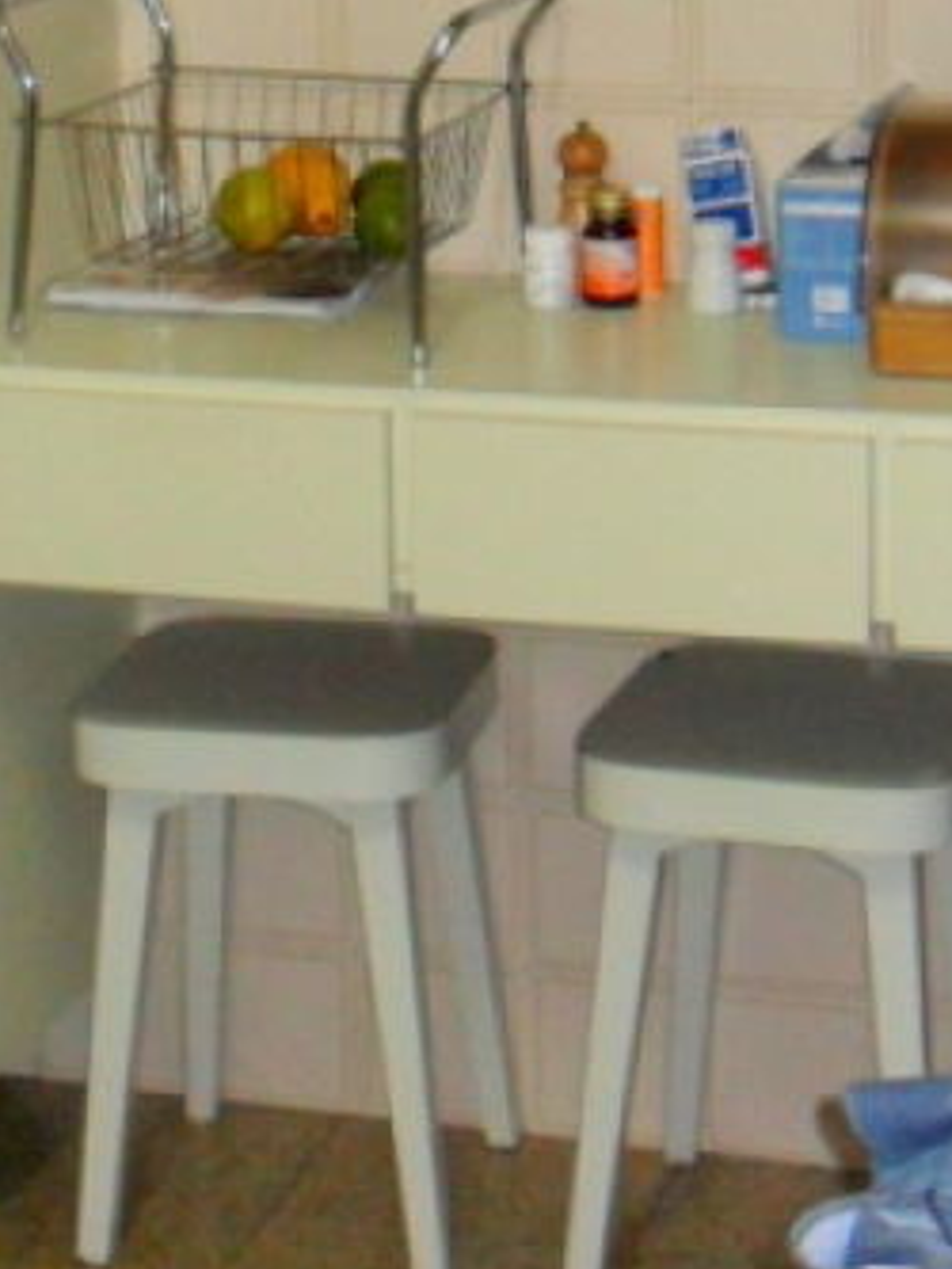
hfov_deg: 14.7
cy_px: -278
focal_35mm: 101
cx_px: 449
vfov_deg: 18.4
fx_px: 3701
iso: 200
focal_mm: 6.3
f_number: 3
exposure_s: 1/45
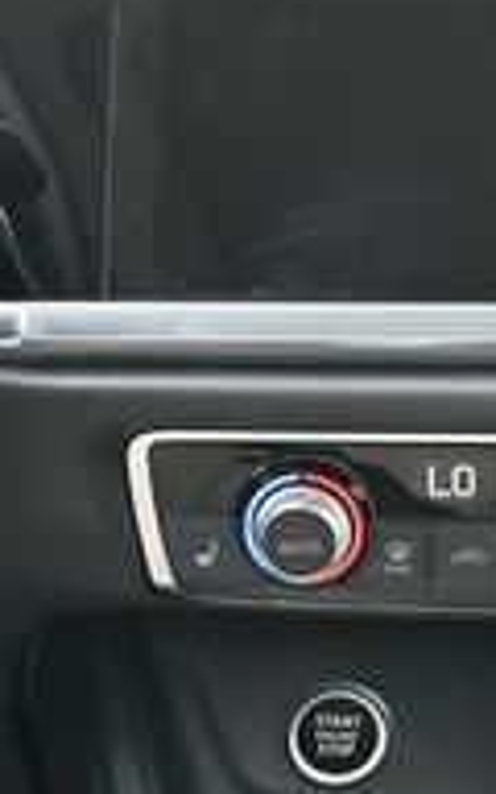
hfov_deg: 7.9
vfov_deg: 12.6
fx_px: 3580
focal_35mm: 166
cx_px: 583
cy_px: 190
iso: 900
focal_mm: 32.5
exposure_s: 1/125
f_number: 5
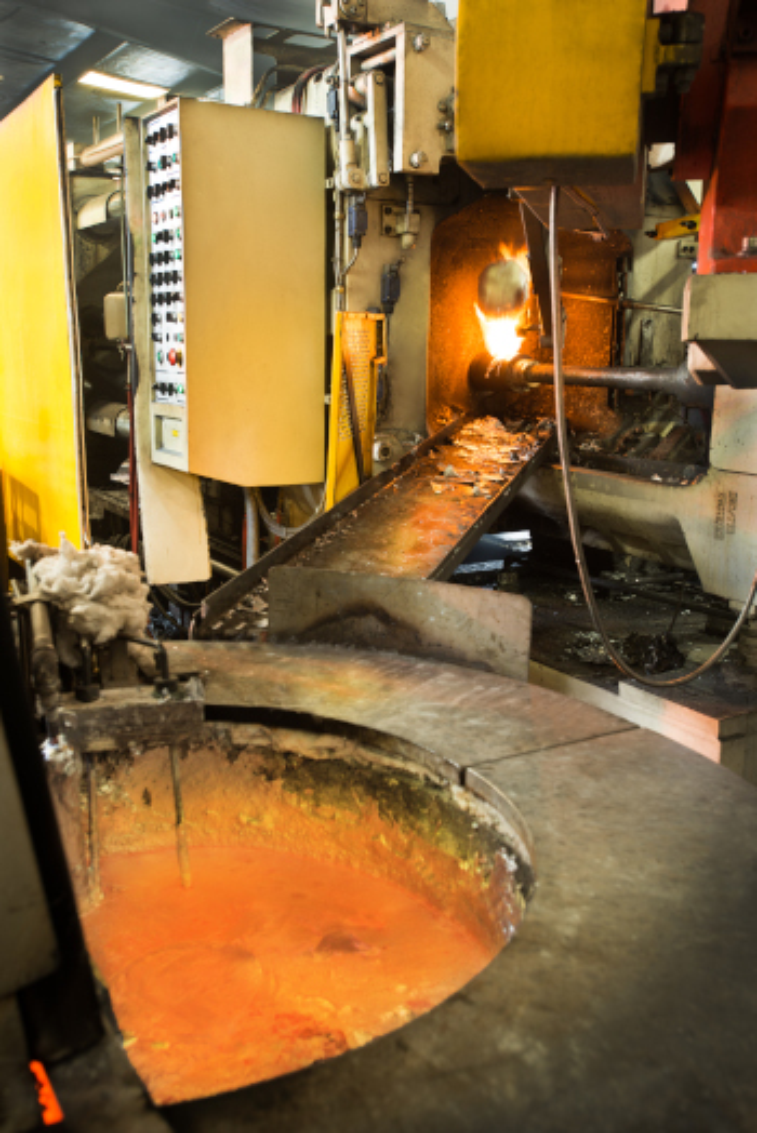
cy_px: 566
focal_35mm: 35
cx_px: 378
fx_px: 1102
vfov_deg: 54.4
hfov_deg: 37.9
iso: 100
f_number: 8
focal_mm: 35
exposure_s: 1.3
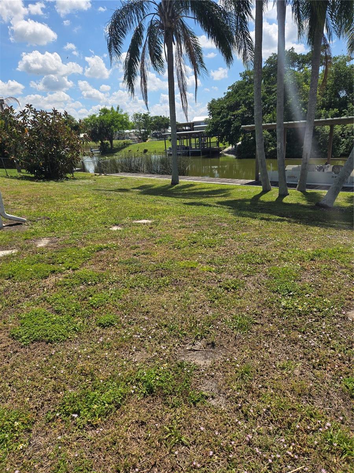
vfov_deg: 73.9
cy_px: 236
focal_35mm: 23
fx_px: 314
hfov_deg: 58.9
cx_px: 177
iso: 25
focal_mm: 5.4
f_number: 1.8
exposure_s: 1/2339
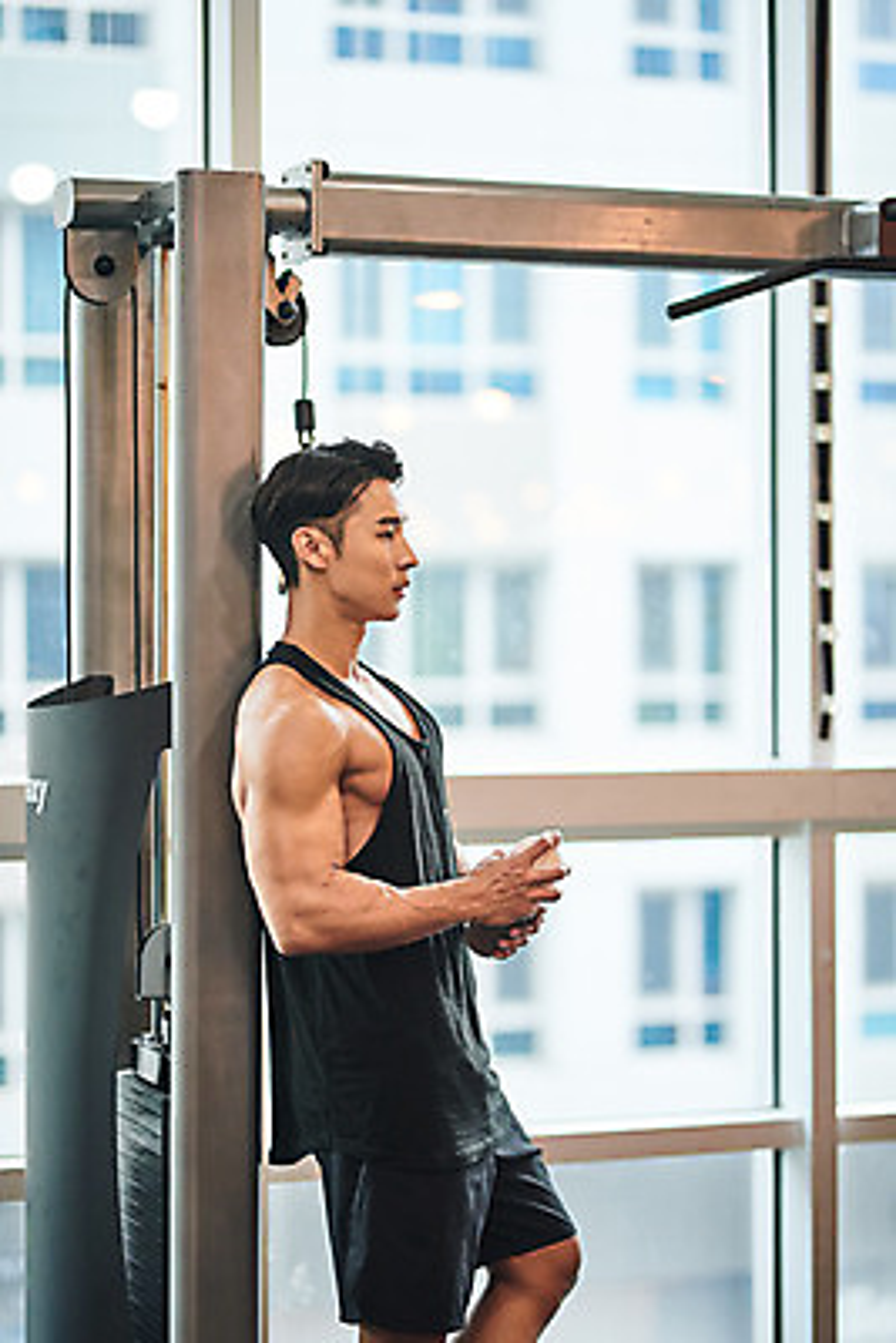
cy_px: 672
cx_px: 448
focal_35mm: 85
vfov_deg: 23.9
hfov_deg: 16.1
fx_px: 3170
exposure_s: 1/800
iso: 800
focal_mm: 85
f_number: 1.6
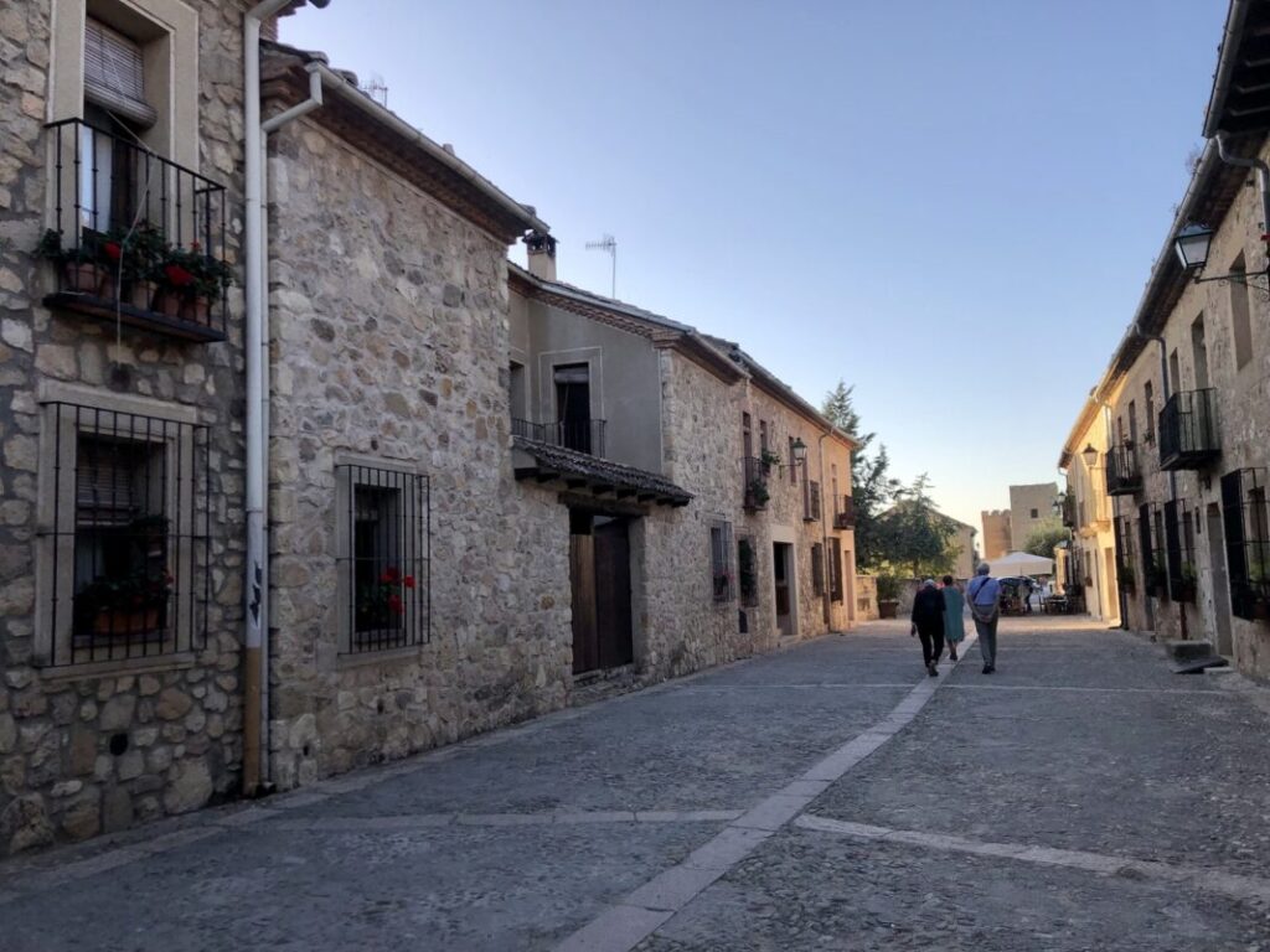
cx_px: 635
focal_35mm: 28
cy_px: 476
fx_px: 1027
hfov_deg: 63.4
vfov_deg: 49.7
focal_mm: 4
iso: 20
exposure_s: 1/838
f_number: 1.8
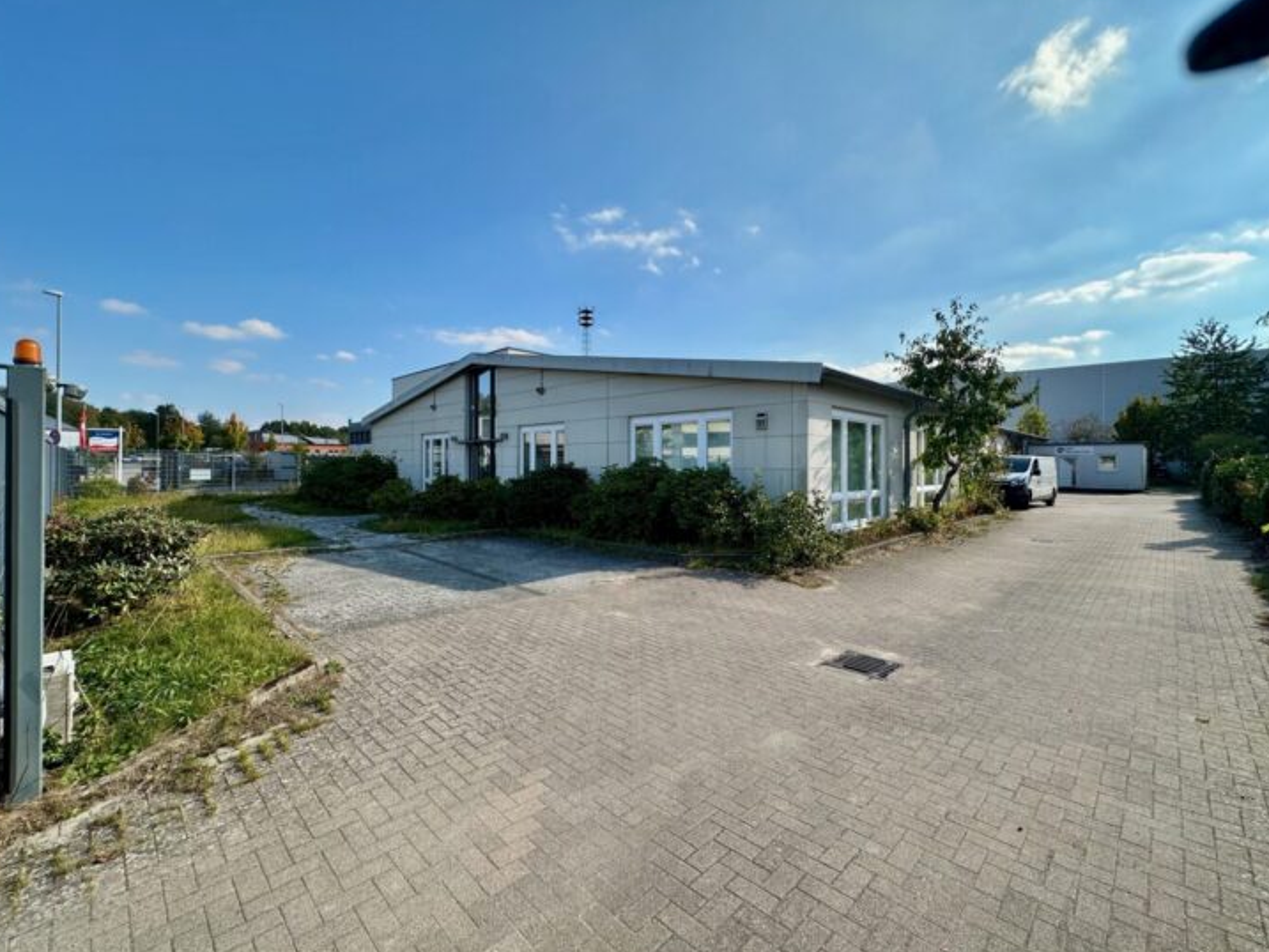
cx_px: 628
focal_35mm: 15
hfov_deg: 98.2
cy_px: 462
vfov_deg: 81.7
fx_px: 550
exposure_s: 1/1642
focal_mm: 2.22
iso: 40
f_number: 2.2
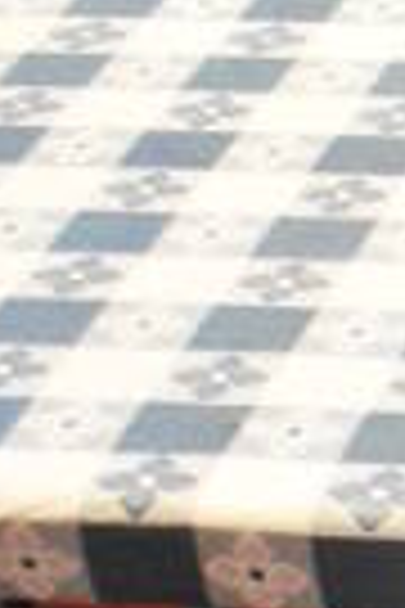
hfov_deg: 6.7
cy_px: 894
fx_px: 3088
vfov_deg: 10.8
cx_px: 1282
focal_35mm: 183
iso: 5000
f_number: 3.5
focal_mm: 18
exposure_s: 1/125
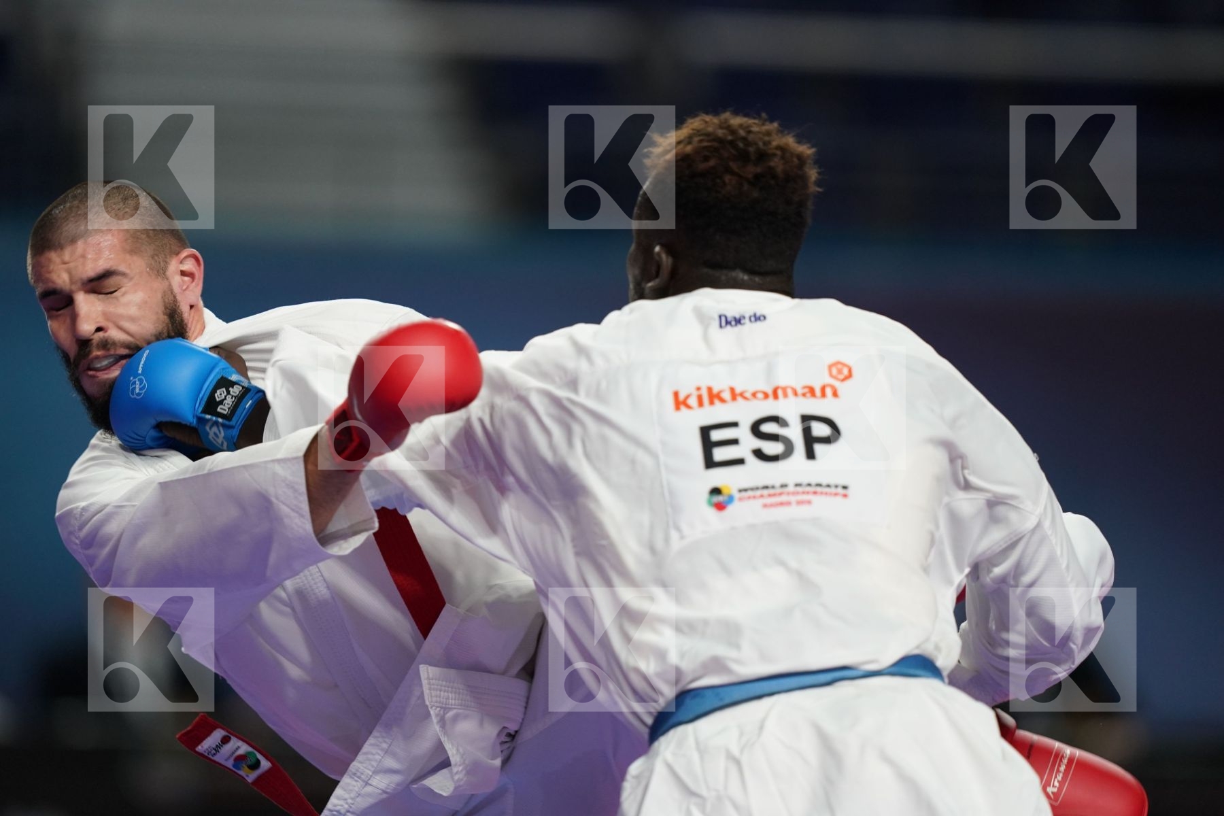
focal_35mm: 400
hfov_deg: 5.2
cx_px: 612
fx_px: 13599
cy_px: 408
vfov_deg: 3.4
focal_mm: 400
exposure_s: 1/1000
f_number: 2.8
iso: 1600
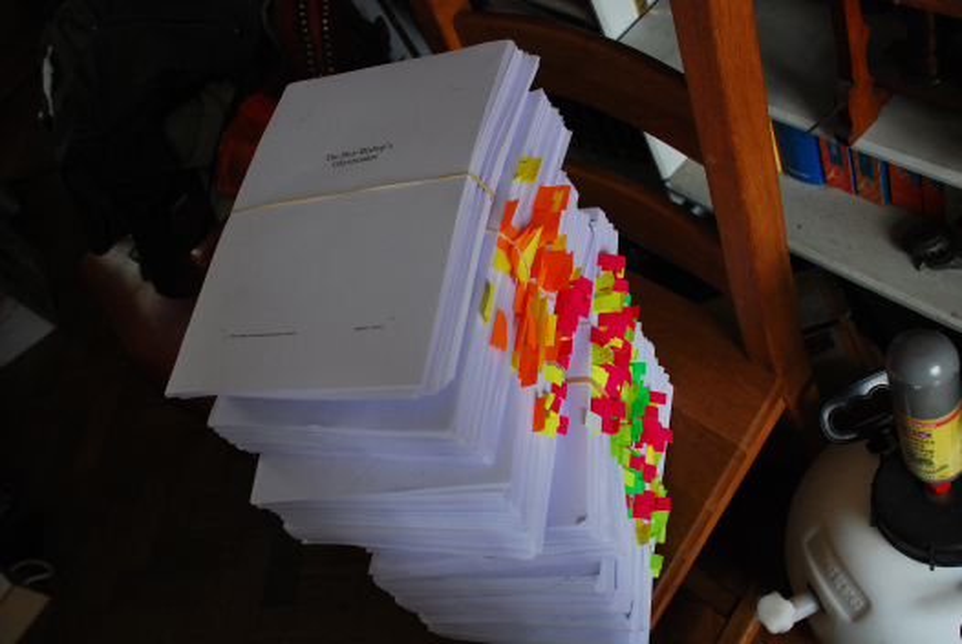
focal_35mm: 33
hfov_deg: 57.2
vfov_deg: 40.1
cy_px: 322
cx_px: 481
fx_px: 883
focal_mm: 22
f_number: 4
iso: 400
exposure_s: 1/30
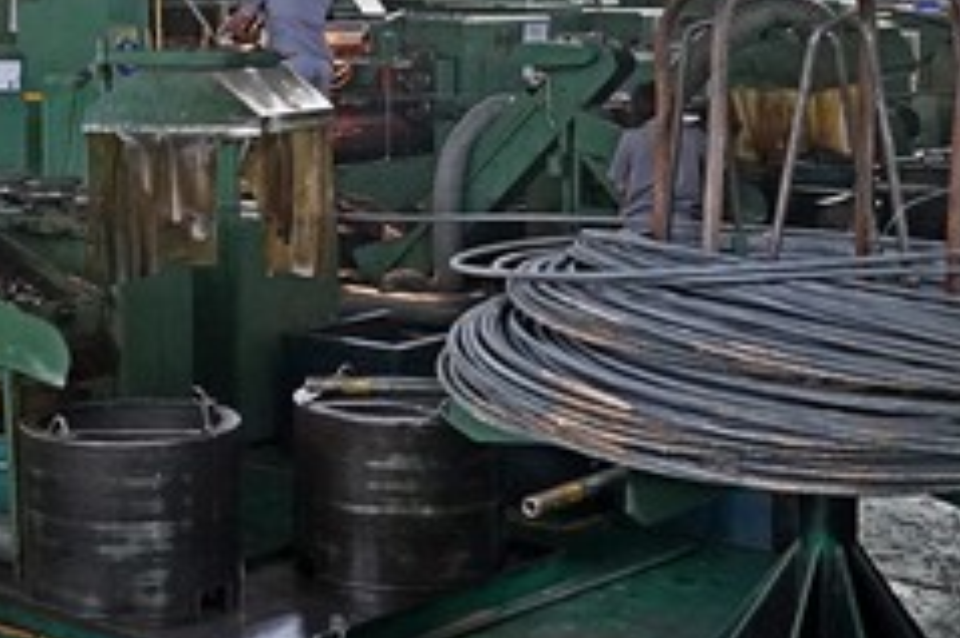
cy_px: 173
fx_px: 1705
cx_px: 88
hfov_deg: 30.0
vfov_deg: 21.1
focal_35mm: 64
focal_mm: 34
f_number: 4
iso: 5000
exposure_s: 1/160
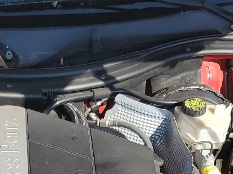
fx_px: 680
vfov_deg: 13.2
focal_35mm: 101
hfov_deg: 19.0
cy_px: 310
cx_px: 6
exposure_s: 1/1667
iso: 50
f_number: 1.5
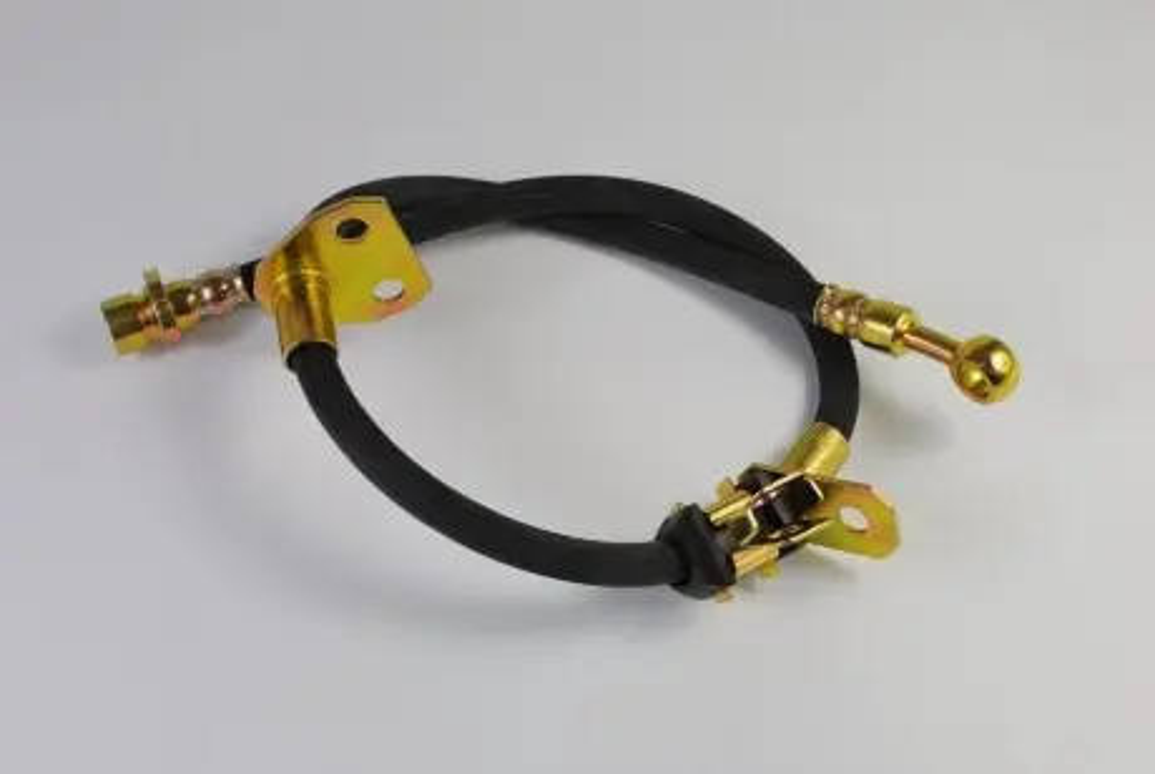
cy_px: 387
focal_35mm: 48
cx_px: 578
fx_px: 1542
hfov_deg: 41.1
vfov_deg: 28.2
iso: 220
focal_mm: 32
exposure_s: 1/30
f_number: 13
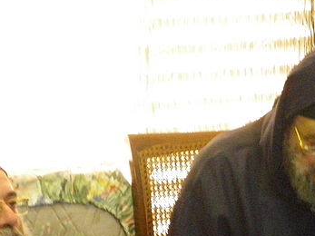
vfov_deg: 8.1
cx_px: 261
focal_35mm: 182
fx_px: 1656
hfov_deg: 10.8
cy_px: 244
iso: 800
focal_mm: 13.9
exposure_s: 1/20
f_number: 4.6
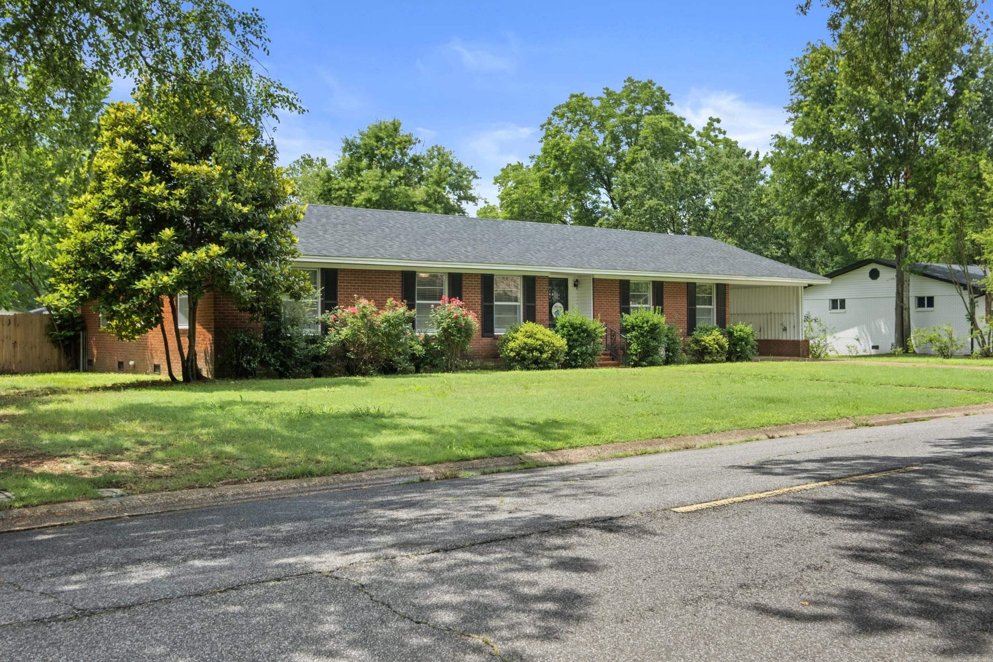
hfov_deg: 53.1
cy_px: 331
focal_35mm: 36
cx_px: 496
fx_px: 993
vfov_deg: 36.9
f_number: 8
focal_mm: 24
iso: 640
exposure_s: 1/100
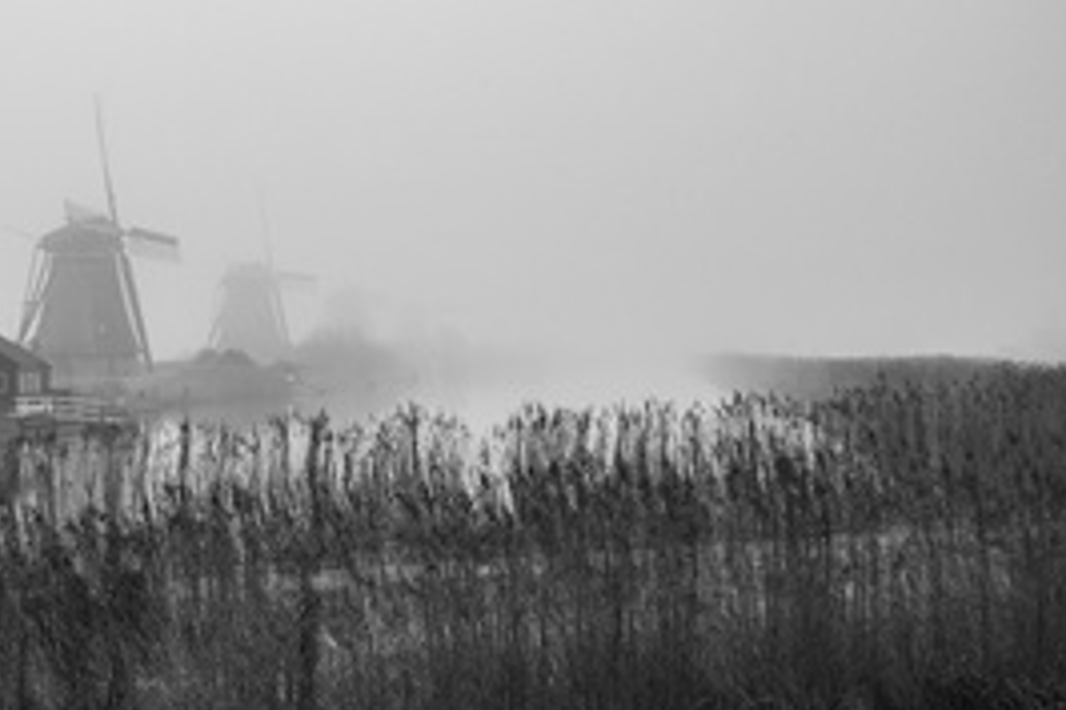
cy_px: 289
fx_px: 3018
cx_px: 176
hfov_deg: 19.8
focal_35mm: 102
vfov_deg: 13.4
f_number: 11
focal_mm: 59
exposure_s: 1/125
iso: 320
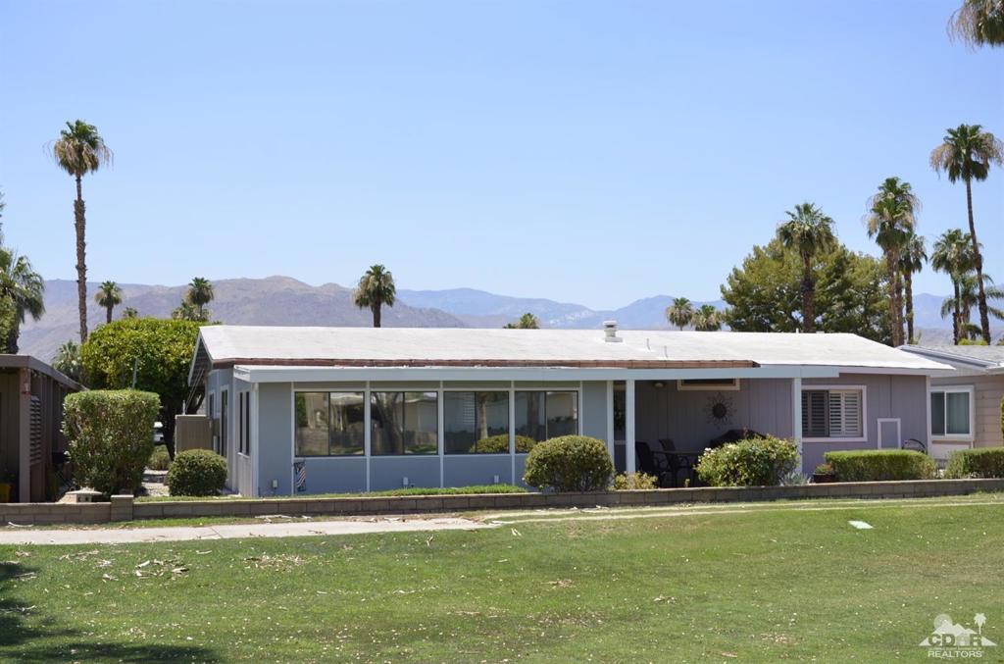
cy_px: 332
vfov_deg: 27.9
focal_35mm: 48
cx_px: 502
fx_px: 1335
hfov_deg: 41.2
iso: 100
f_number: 8
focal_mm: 32
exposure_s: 1/250
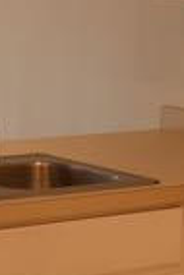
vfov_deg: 12.5
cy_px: 2
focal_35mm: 162
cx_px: 149
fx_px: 1239
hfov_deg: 8.5
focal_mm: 24
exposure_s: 1/30
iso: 800
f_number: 7.1
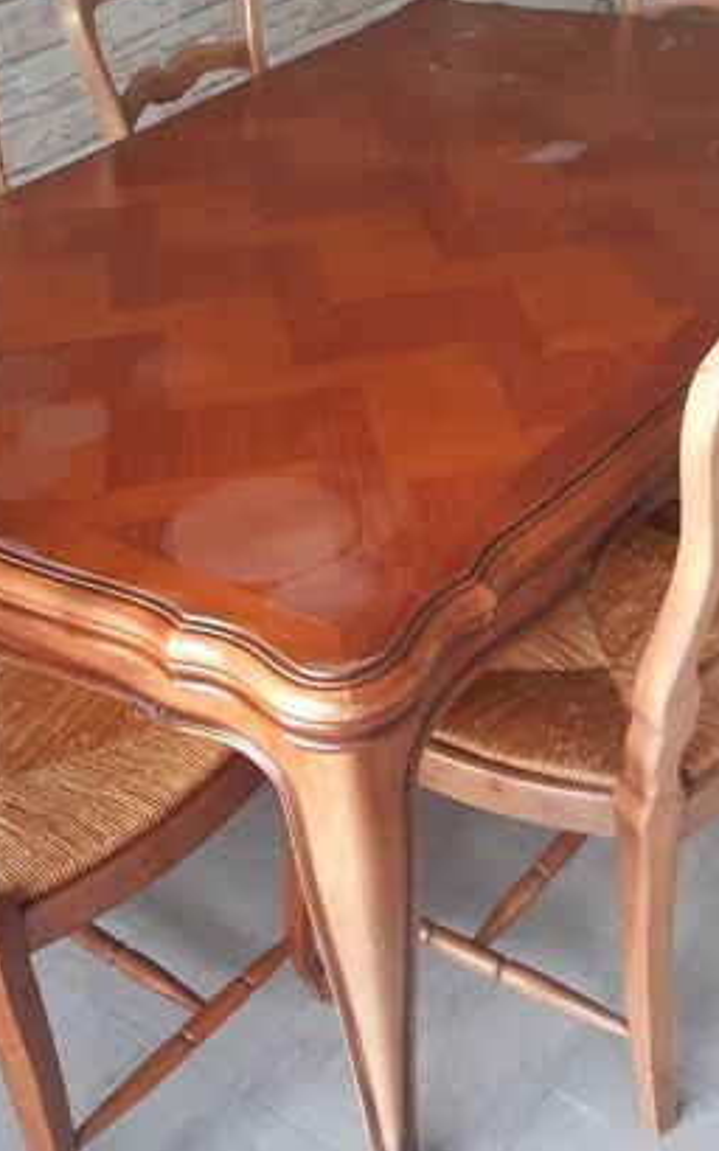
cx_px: 385
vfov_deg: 46.2
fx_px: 1349
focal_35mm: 43
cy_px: 590
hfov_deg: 29.8
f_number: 1.7
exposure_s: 1/50
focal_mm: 3.92
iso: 200
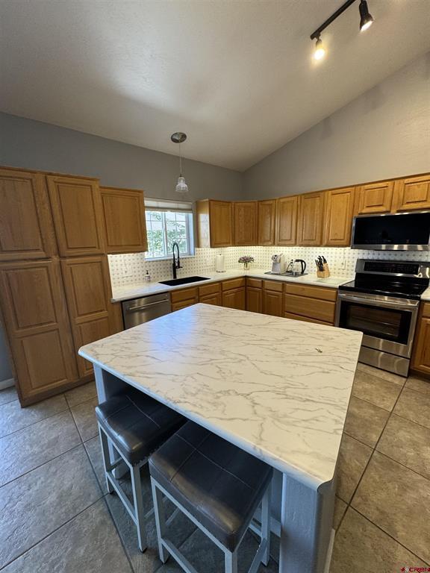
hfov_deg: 85.7
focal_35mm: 14
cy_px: 286
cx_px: 215
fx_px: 232
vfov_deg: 102.1
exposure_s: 1/120
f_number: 2.2
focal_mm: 2.22
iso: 100
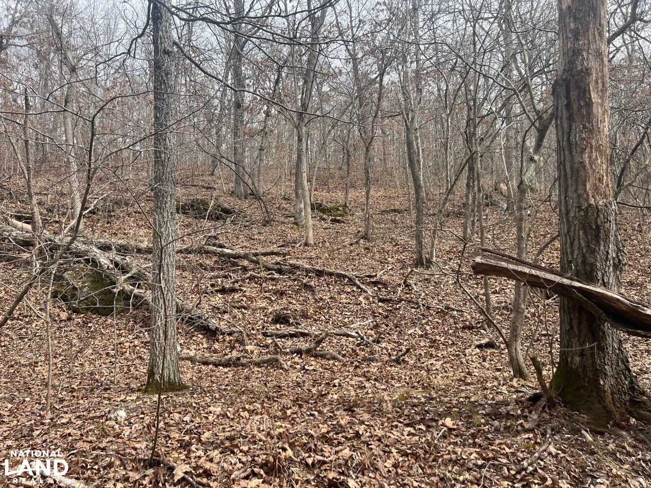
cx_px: 326
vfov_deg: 53.1
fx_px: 489
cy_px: 244
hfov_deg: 67.3
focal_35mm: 26
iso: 50
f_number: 1.5
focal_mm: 5.7
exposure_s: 1/1048
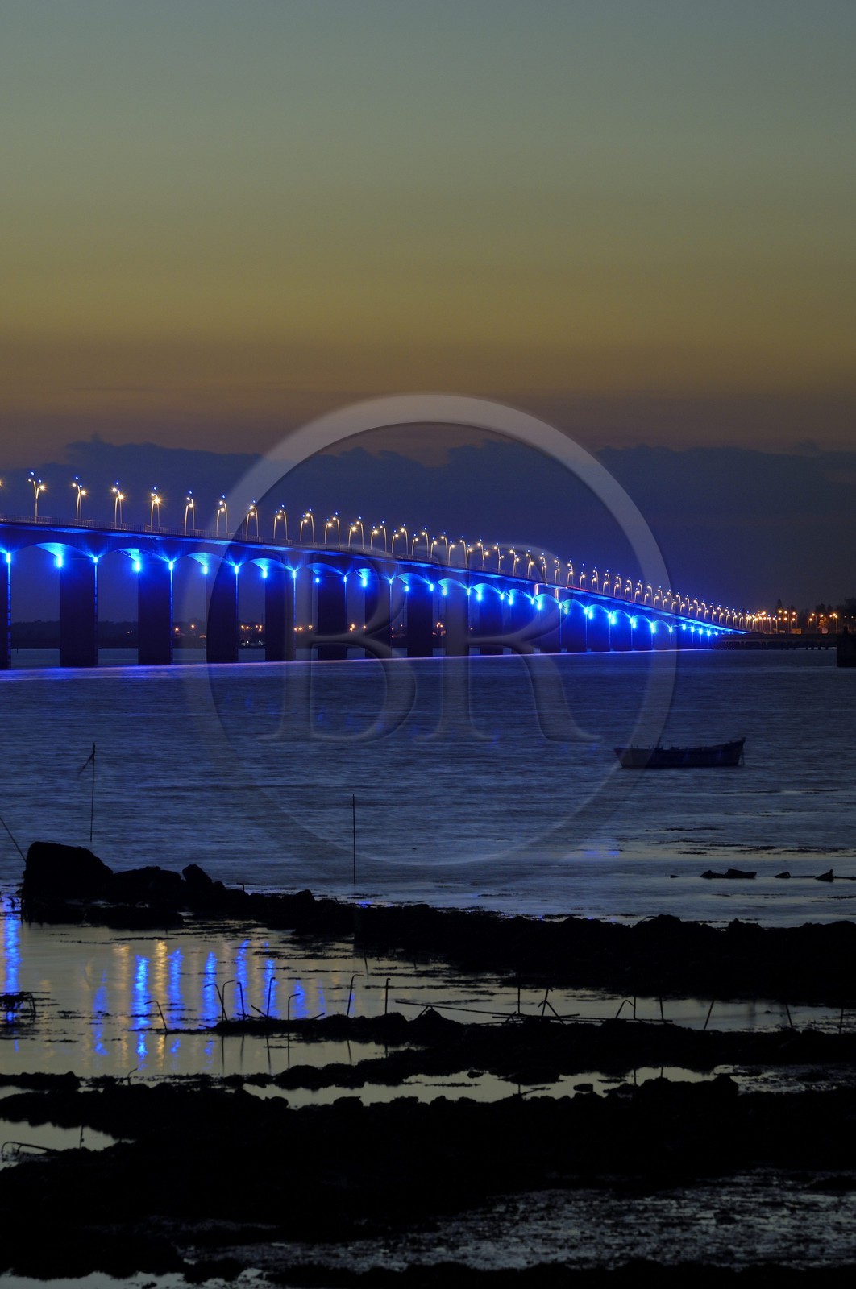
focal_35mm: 174
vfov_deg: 11.8
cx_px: 428
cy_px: 644
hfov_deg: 7.9
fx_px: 6224
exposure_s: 3
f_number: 5.6
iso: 100
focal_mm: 116
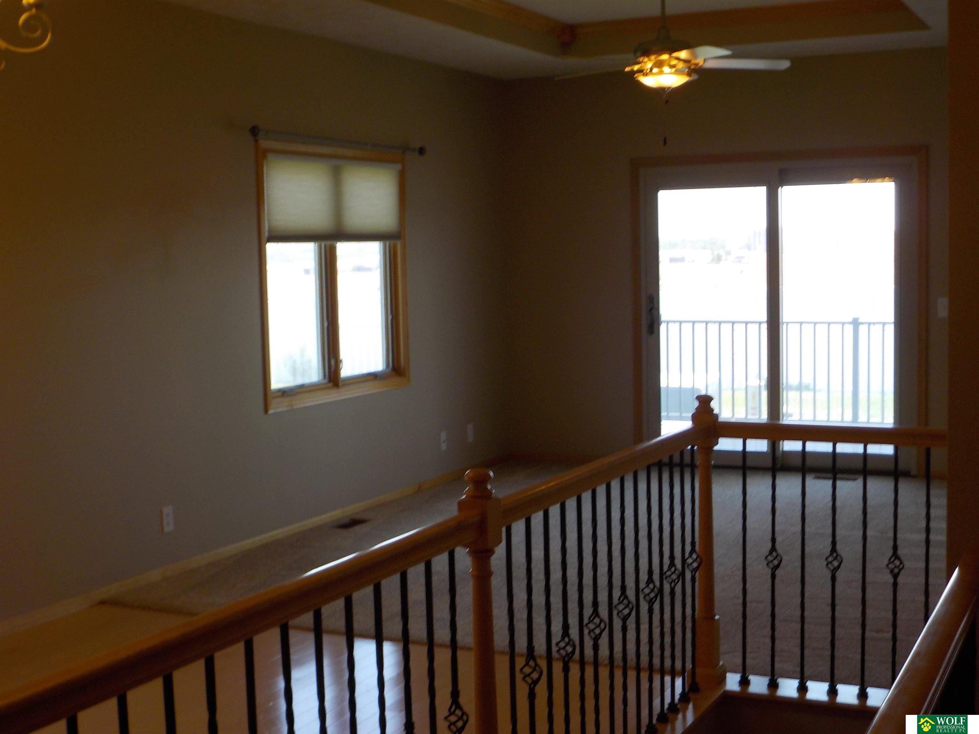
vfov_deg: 30.9
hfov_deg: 40.4
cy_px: 367
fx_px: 1329
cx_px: 490
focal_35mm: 47
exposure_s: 1/60
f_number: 4.2
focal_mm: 6.4
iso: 125
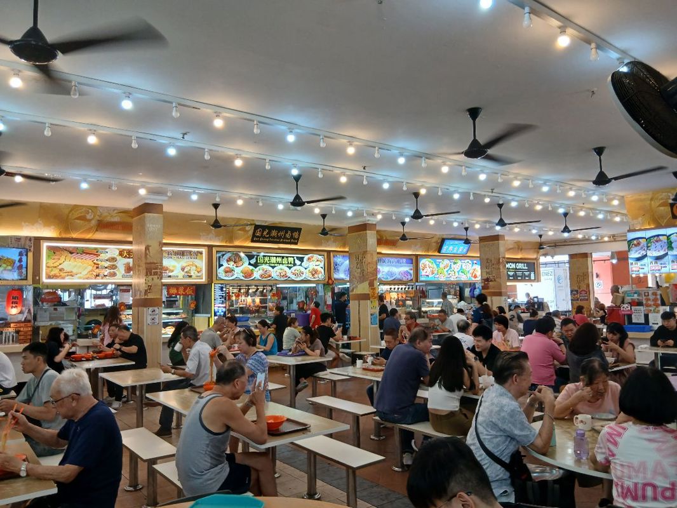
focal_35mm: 26
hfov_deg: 67.3
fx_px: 509
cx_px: 338
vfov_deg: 53.1
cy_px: 254
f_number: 1.8
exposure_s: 1/50
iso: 80
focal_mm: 3.98
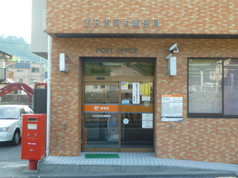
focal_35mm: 52
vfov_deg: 28.0
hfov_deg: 36.8
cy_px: 89
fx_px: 358
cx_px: 119
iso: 80
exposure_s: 1/50
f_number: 3.8
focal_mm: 8.5
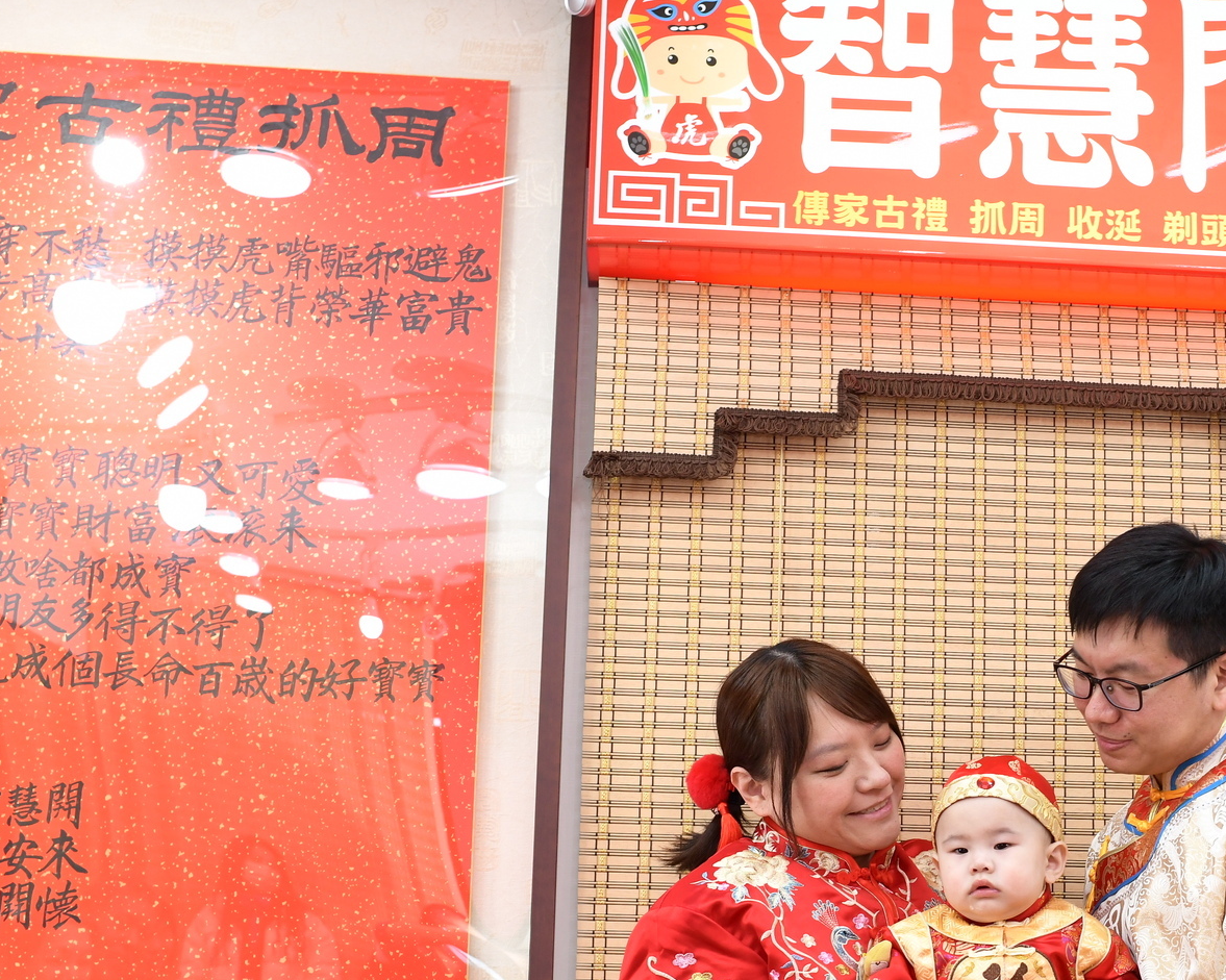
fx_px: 2430
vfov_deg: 22.7
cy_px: 689
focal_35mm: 67
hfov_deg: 27.7
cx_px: 1001
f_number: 4.5
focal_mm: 35
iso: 800
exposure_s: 1/200
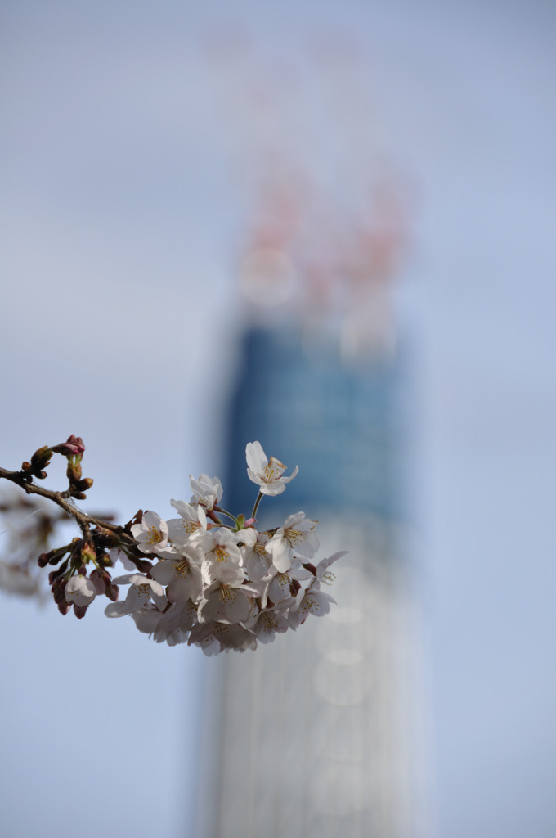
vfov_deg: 6.9
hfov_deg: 4.6
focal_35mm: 300
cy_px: 419
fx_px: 6968
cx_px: 278
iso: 200
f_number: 5.6
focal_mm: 200
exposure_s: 1/640
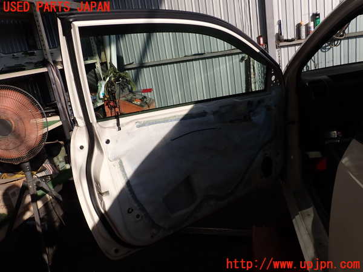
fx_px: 315
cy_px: 136
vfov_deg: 46.8
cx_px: 182
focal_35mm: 30
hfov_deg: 60.0
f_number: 9
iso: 100
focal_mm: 5.4
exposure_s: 1/160
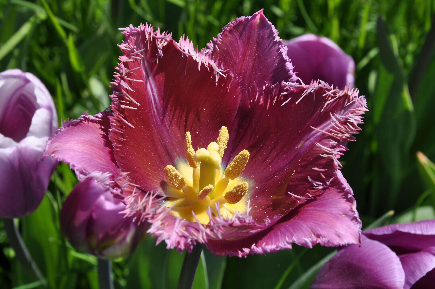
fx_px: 1629
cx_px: 218
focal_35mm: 135
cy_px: 144
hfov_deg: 15.2
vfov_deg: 10.1
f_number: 16
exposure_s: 1/125
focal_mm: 90
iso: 200
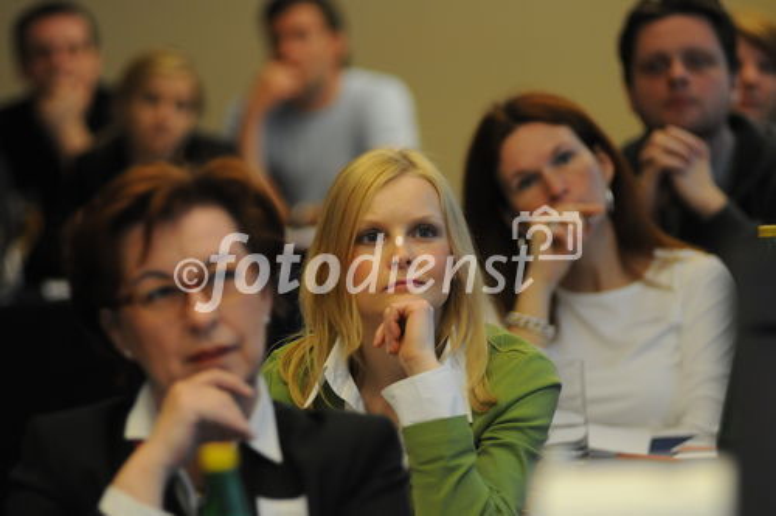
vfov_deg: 5.7
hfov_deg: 8.6
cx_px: 388
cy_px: 258
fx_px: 5167
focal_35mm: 240
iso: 1000
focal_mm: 160
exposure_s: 1/125
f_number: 2.8
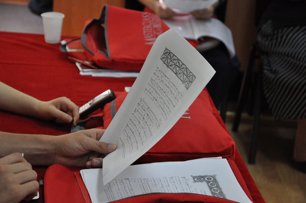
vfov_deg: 13.0
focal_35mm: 105
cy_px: 102
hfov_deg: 19.5
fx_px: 891
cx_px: 153
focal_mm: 70
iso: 2500
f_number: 5.3
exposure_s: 1/60
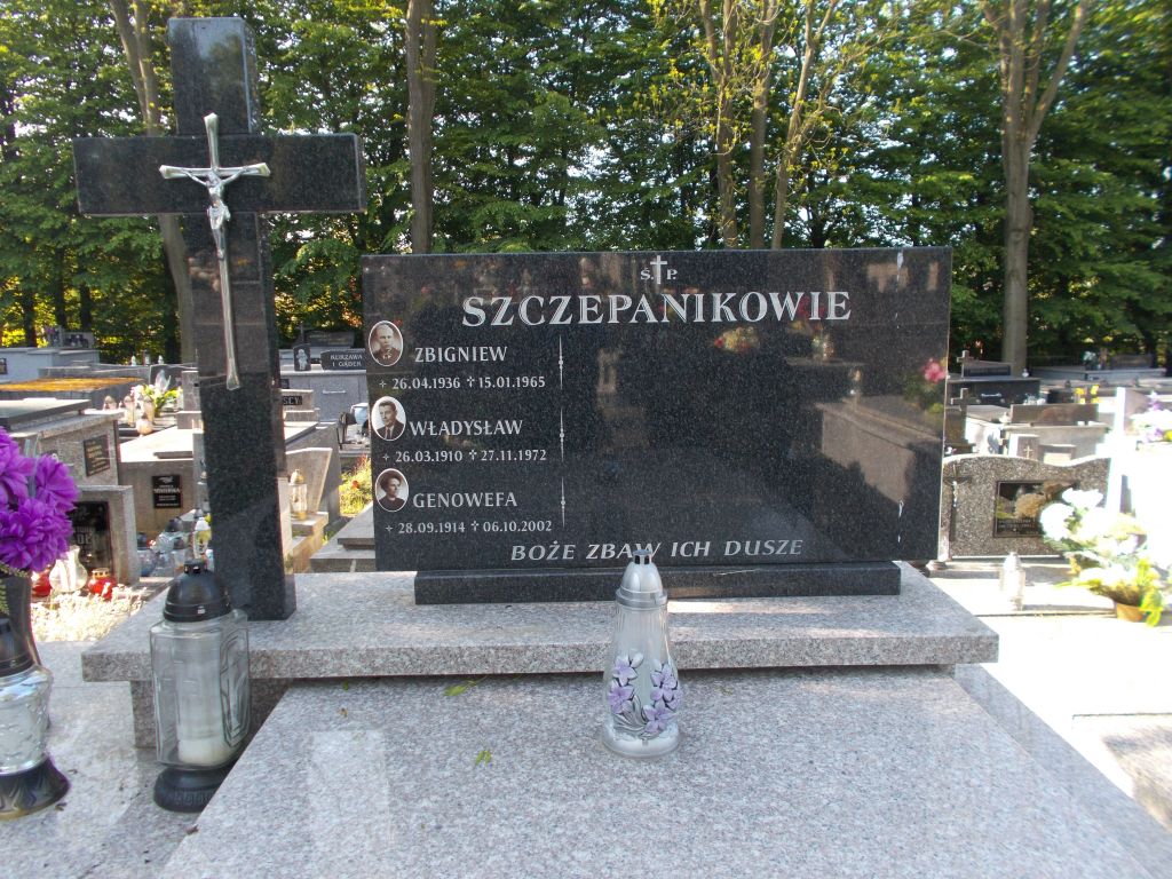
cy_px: 440
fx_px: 880
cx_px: 586
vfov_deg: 53.1
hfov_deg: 67.3
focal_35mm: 26
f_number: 3.2
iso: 80
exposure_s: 1/125
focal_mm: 4.6
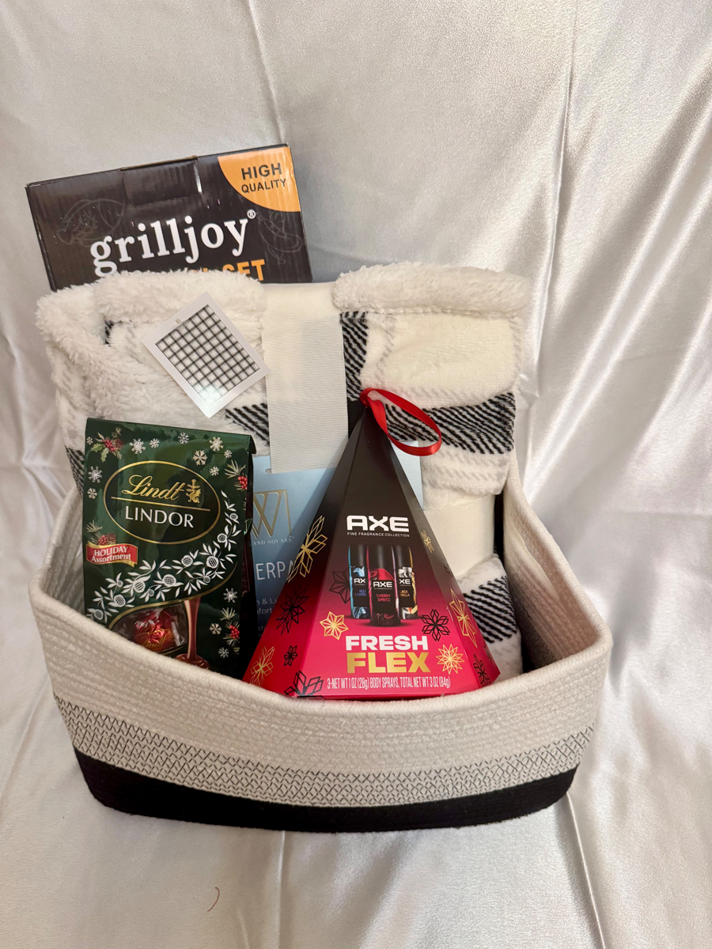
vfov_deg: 71.6
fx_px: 658
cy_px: 474
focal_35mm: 24
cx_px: 356
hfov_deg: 56.8
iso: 500
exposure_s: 1/60
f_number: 1.78
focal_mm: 6.76
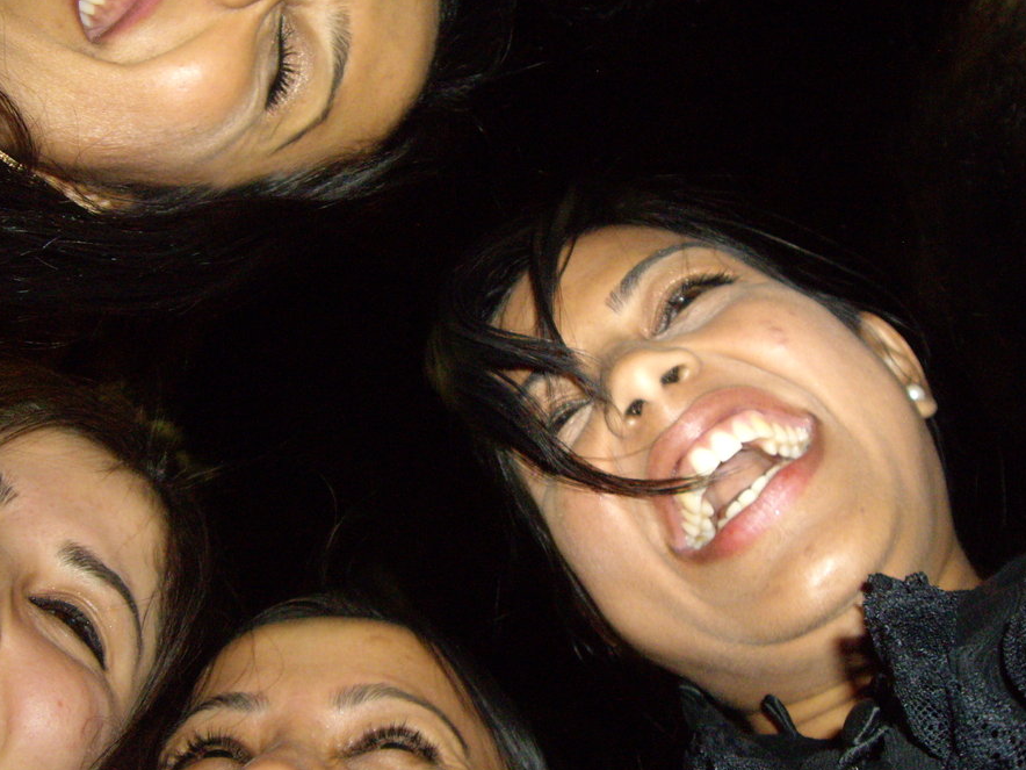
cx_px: 492
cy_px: 348
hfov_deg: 42.9
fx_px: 1304
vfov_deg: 32.9
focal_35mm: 44
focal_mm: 6.2
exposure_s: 1/40
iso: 400
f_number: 2.7
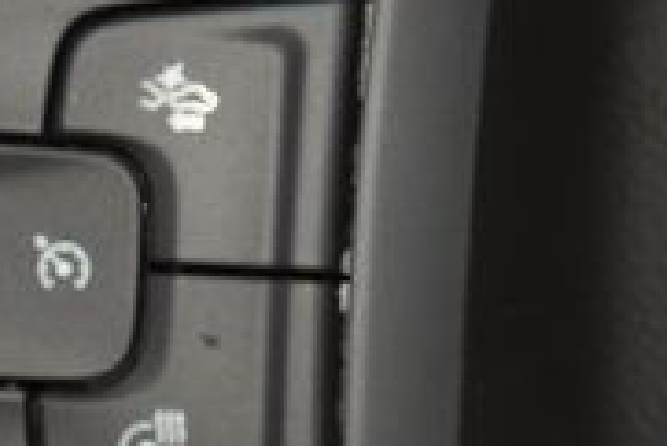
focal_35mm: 371
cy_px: 105
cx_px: -44
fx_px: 6879
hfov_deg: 5.5
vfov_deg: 3.7
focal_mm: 70
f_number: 8
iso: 100
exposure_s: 1/125
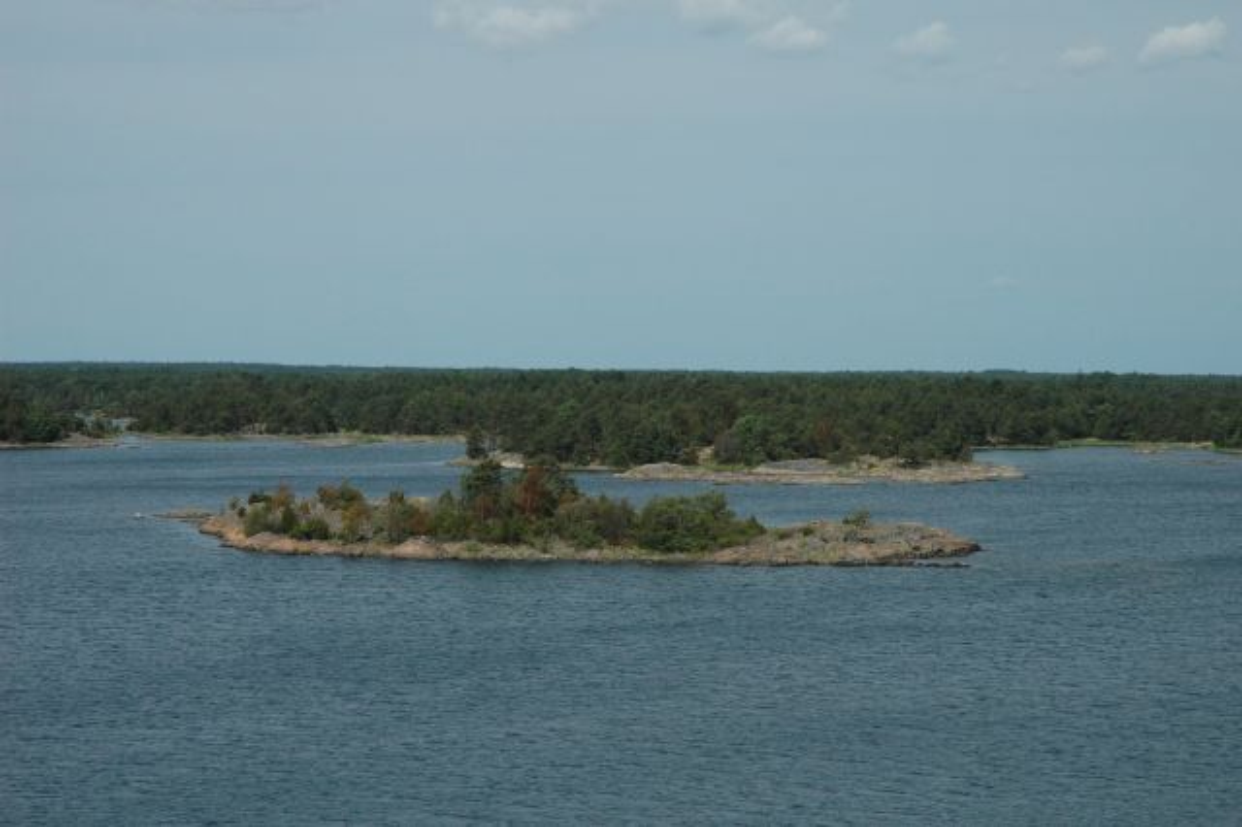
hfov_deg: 19.5
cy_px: 414
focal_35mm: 105
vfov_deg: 13.0
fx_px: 3620
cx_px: 621
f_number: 14
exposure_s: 1/800
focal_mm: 70
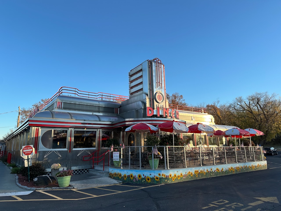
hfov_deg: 71.6
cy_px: 106
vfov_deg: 56.8
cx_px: 140
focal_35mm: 24
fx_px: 195
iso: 80
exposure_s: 1/1562
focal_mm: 6.86
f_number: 1.78
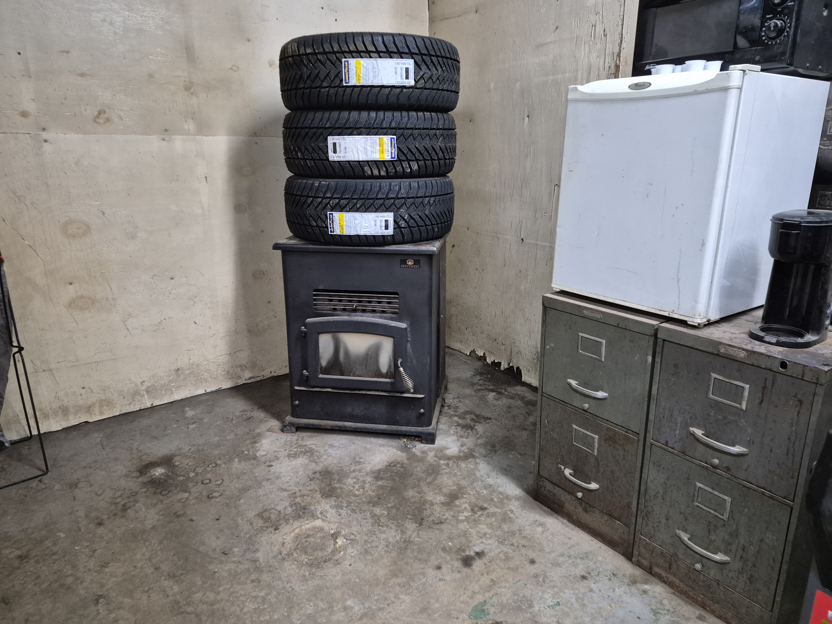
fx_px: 553
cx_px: 416
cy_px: 312
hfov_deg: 73.9
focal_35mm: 23
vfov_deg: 58.9
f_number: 1.8
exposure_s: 1/120
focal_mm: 5.4
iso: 800
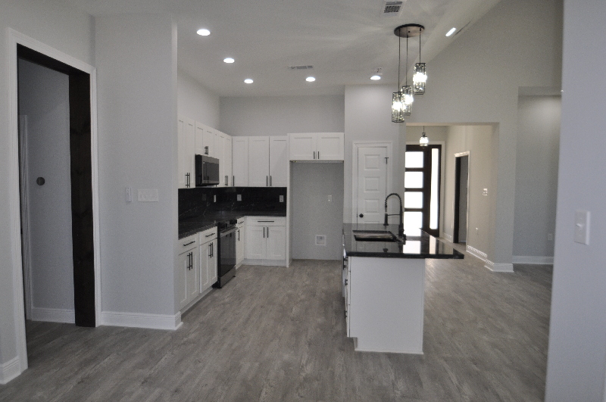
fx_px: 378
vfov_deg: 56.0
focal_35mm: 22
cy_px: 201
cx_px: 303
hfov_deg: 77.4
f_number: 4
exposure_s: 1/160
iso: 400
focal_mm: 15
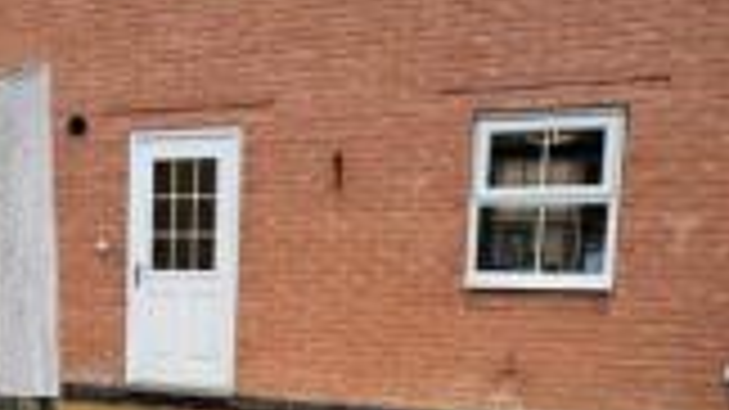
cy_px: 363
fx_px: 1063
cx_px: -34
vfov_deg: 21.4
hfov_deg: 33.8
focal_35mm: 55
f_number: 2.2
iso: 40
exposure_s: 1/331
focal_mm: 2.22
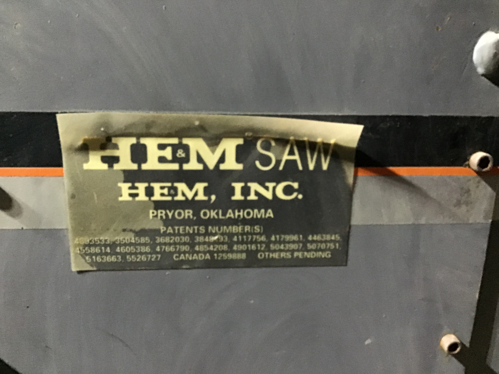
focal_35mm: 31
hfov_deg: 58.4
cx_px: 250
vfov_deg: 45.4
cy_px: 187
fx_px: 447
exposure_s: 1/15
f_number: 2.4
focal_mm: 3.3
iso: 500
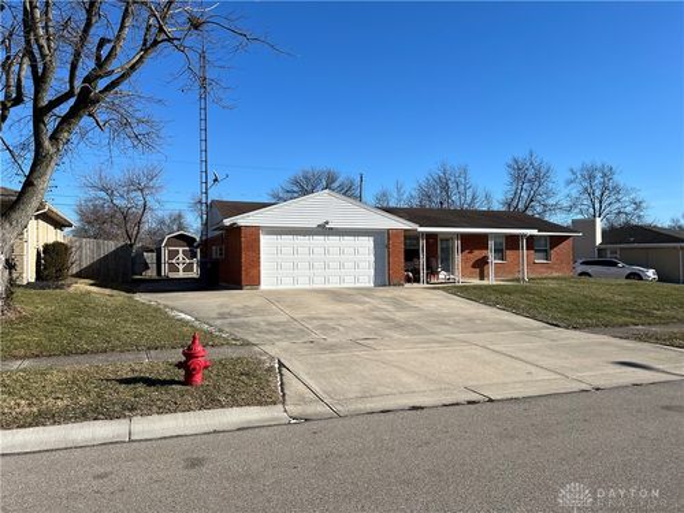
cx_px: 342
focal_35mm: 26
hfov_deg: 67.3
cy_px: 256
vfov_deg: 53.1
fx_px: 514
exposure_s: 1/4831
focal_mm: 5.7
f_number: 1.5
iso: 50
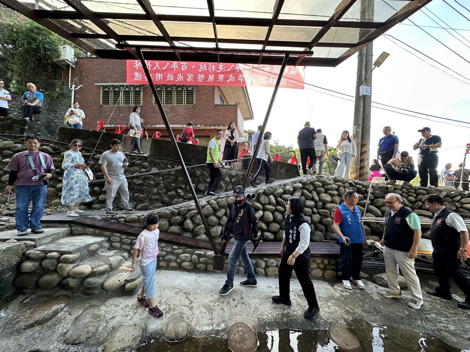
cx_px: 235
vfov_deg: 85.7
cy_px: 176
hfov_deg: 102.1
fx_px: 190
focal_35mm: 14
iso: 40
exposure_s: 1/99
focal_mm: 2.22
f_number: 2.2
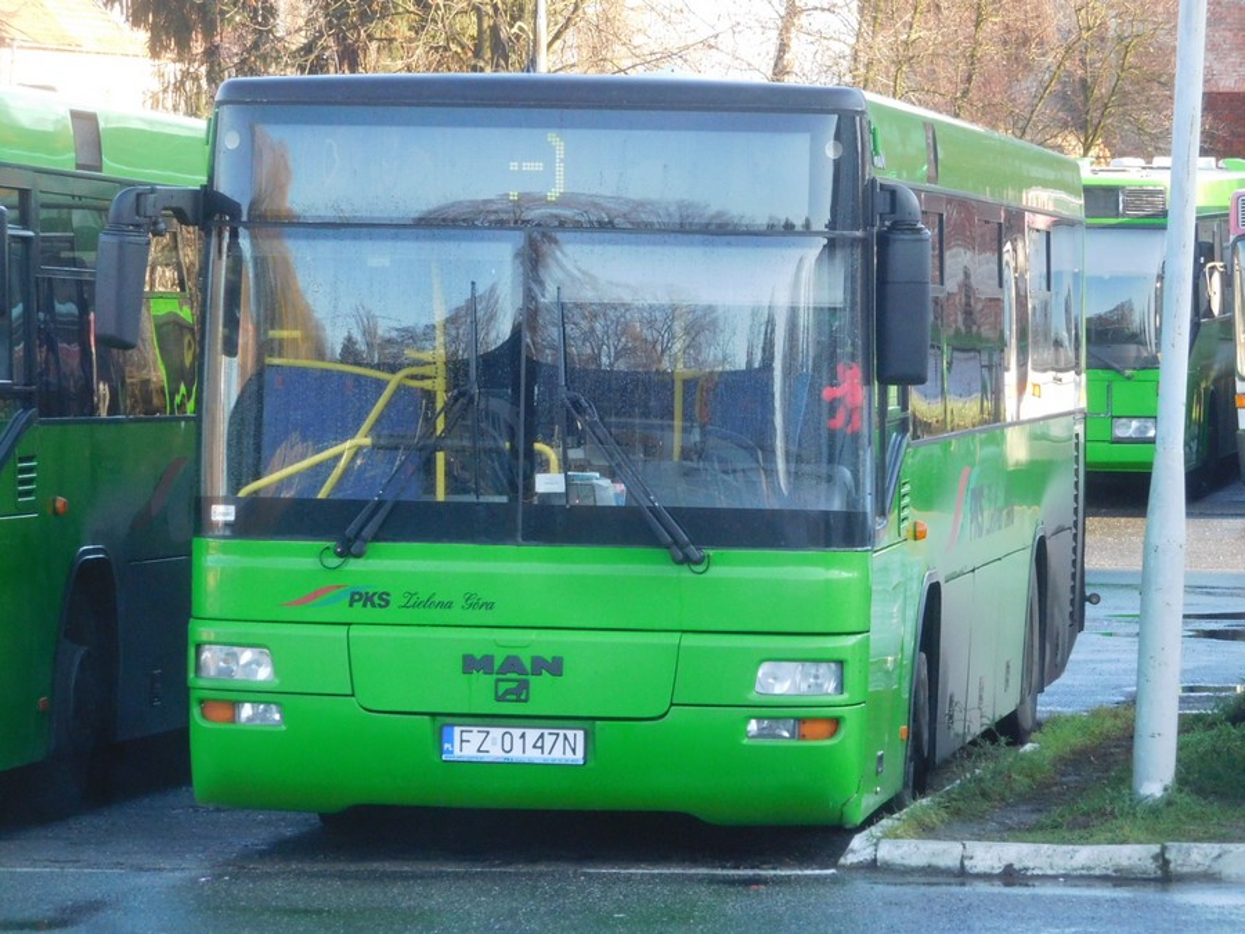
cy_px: 467
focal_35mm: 180
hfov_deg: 11.0
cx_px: 622
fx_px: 6474
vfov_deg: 8.2
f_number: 5.3
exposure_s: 1/125
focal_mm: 32.1
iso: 400
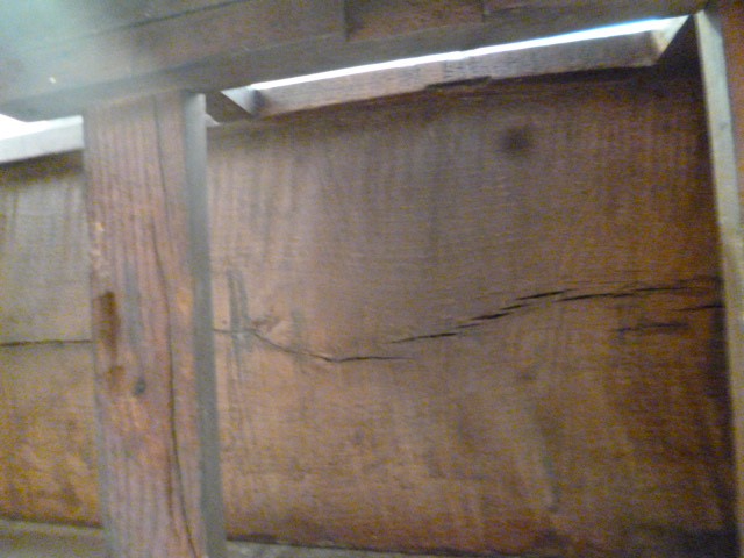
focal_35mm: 24
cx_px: 372
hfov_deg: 71.6
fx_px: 516
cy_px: 279
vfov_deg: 56.8
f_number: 2.5
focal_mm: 4.3
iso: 1250
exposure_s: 1/4
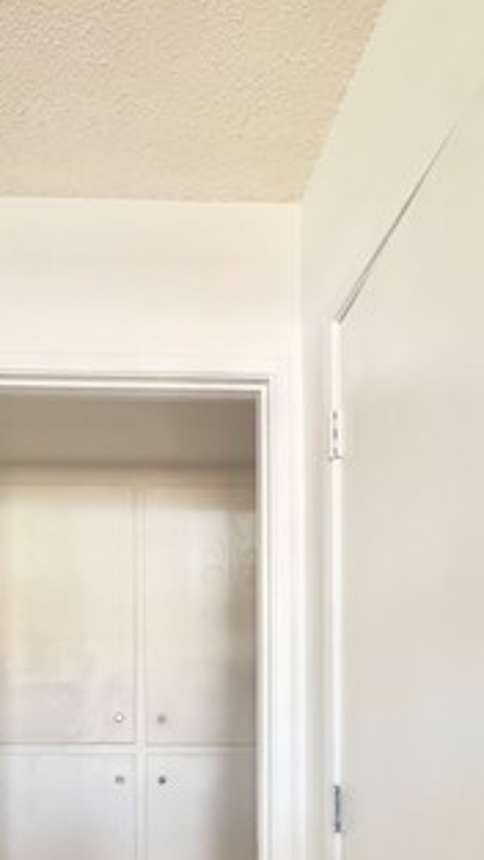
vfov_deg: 58.8
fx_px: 662
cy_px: 734
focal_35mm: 29
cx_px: 91
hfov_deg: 38.5
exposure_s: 1/99
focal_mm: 1.57
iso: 100
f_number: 1.8
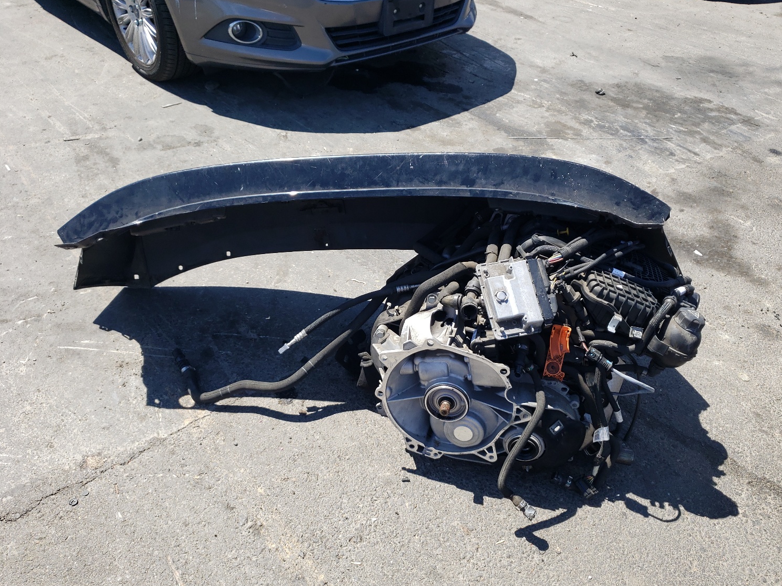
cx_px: 412
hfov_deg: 63.4
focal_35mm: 28
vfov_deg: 49.7
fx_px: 632
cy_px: 310
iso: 50
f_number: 1.5
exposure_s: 1/1667
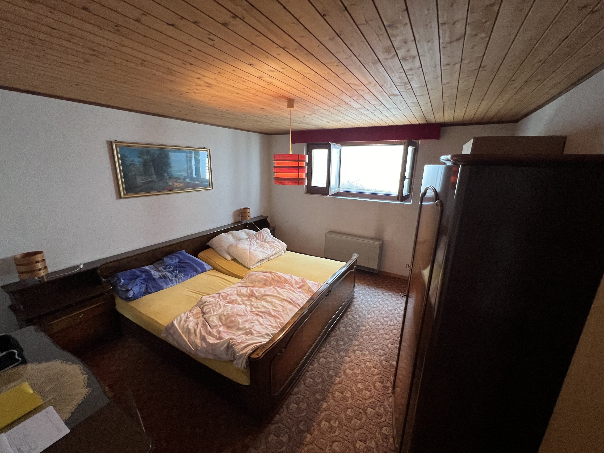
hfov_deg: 106.2
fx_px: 227
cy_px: 226
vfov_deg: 89.9
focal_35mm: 13
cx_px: 302
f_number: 1.8
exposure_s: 1/50
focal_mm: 1.57
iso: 320
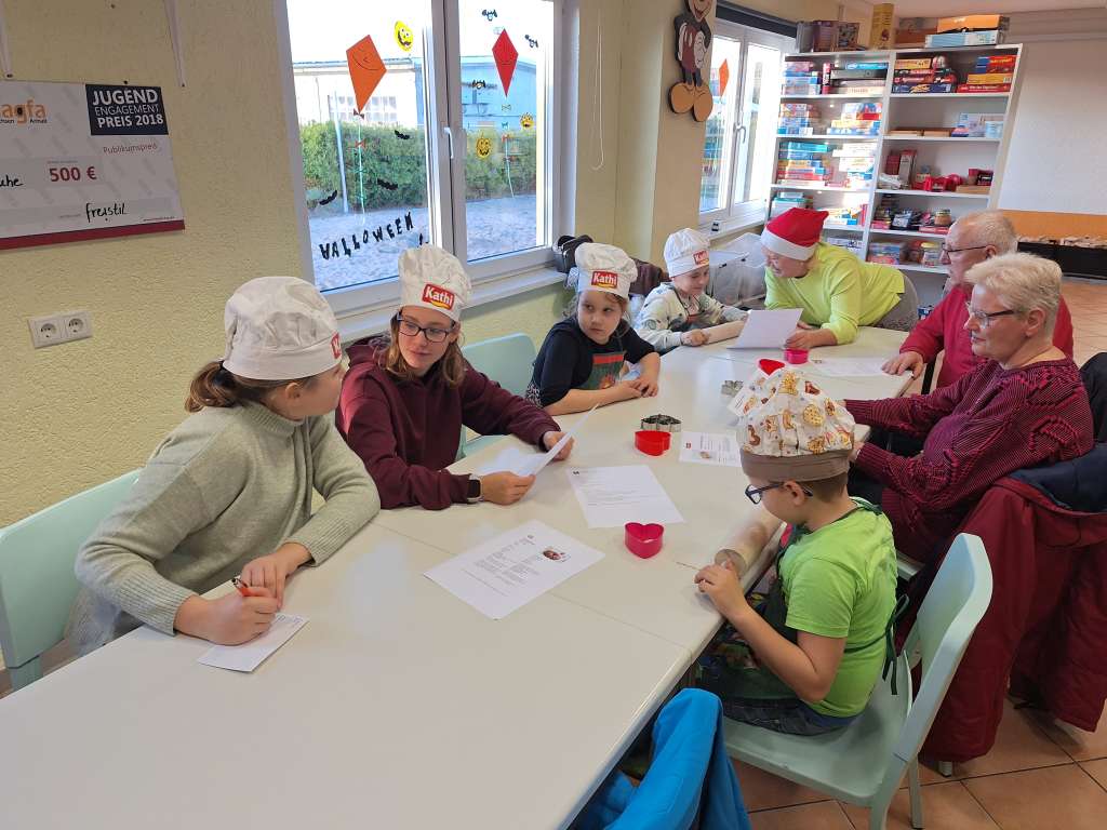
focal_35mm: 23
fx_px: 736
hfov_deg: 73.9
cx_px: 554
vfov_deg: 58.9
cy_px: 415
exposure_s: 1/100
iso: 50
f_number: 1.8
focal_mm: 5.54
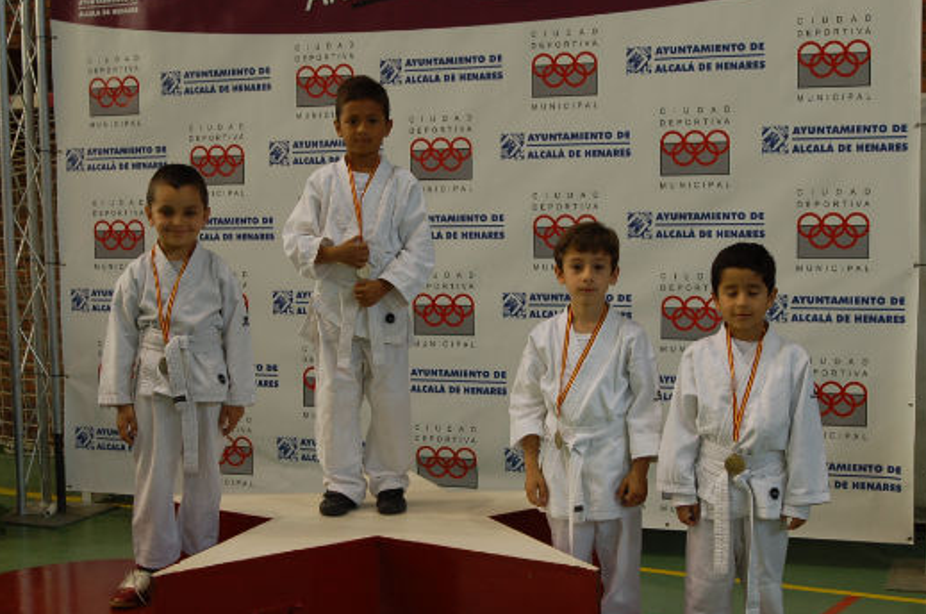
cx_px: 430
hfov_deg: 34.0
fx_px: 1515
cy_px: 319
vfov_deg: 22.9
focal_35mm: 59
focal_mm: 34
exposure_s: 1/60
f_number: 4
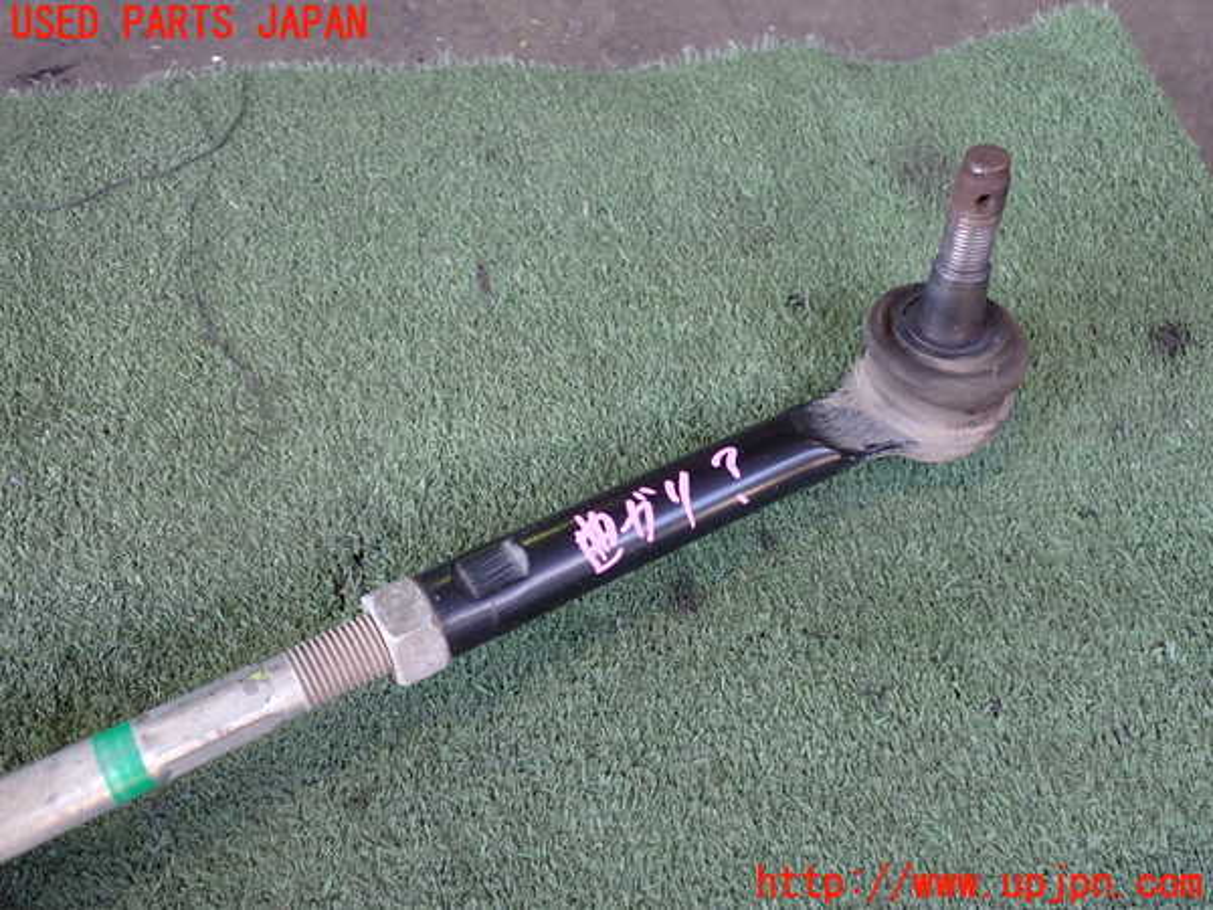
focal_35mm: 30
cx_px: 606
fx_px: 1051
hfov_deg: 60.0
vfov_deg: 46.8
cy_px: 455
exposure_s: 1/60
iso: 200
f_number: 2.3
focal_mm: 5.4
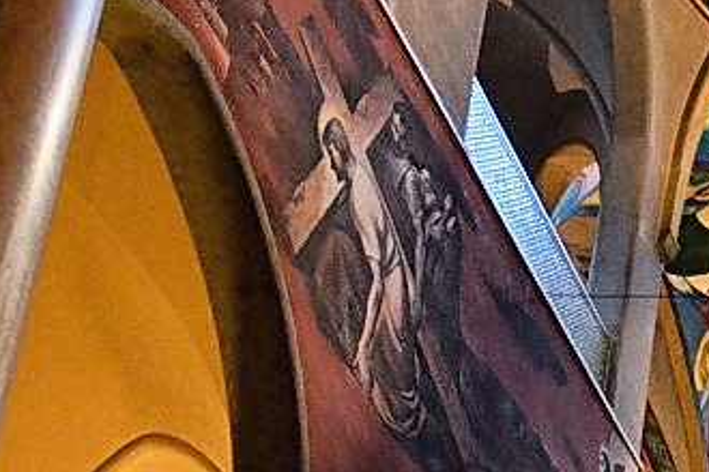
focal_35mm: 87
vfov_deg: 13.3
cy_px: 979
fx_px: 1713
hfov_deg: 18.8
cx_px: 1220
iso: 1600
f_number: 4
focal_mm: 14
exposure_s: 1/25
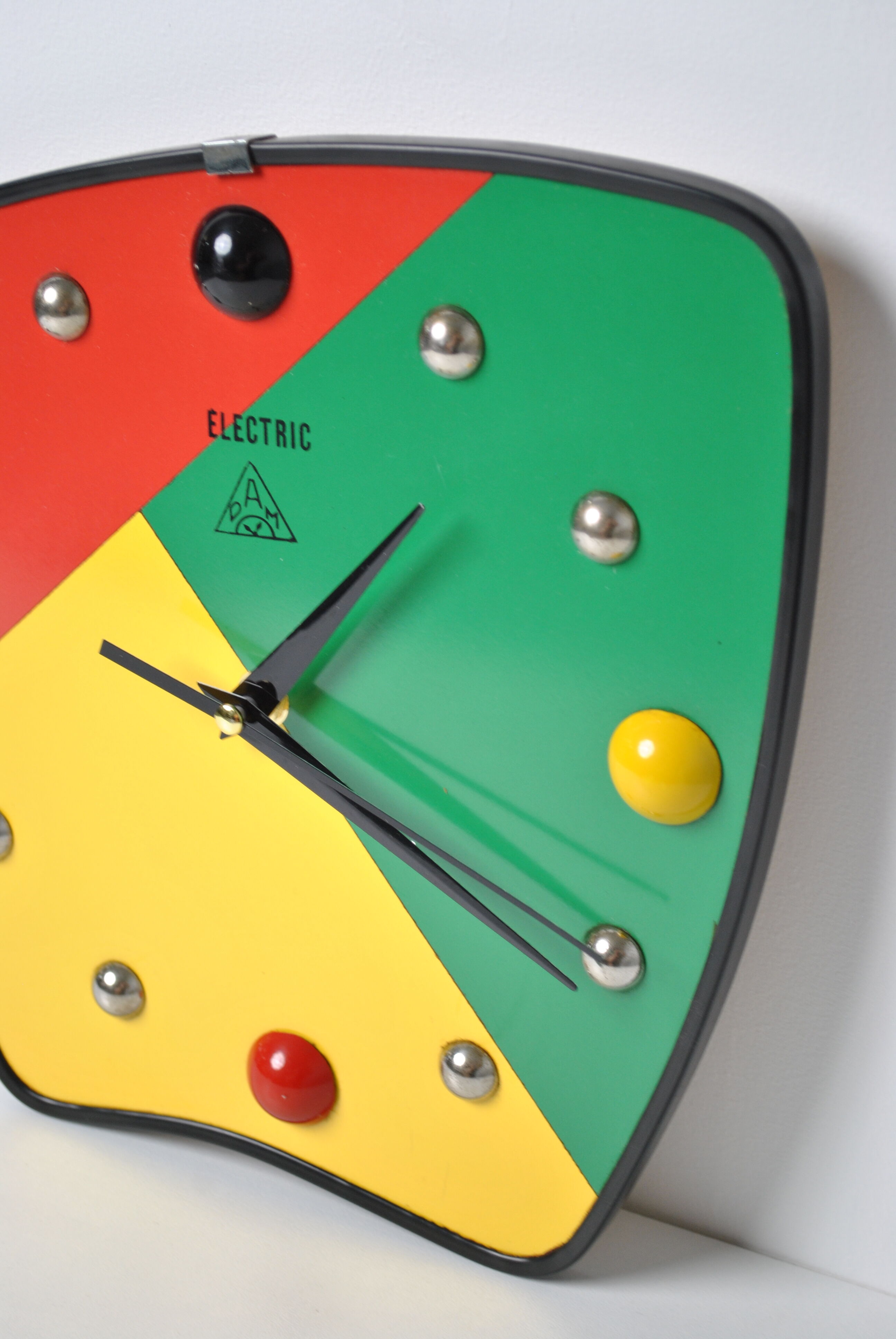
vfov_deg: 29.8
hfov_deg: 20.2
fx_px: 2513
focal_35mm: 68
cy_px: 670
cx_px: 448
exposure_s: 1/30
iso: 250
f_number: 5.3
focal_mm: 45
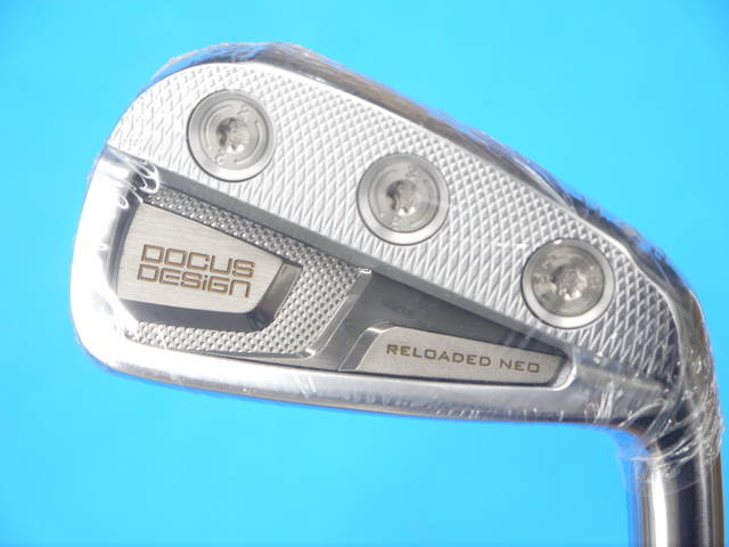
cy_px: 274
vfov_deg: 17.6
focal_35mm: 84
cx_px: 364
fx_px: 1769
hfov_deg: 23.3
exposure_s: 1/80
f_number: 5.6
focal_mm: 42
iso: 800
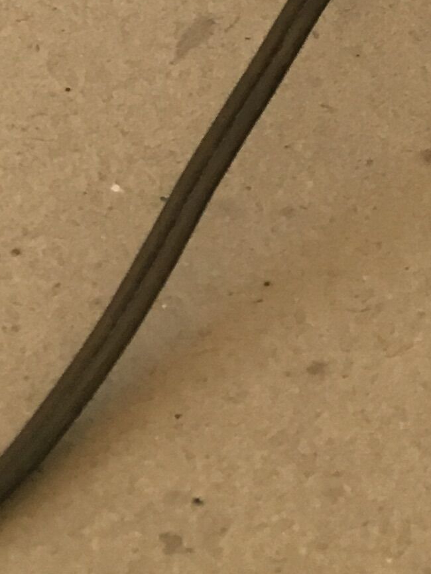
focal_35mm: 135
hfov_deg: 11.0
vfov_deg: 12.6
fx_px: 2240
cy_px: -612
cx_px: 292
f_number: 2.2
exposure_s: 1/33
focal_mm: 4.15
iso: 50
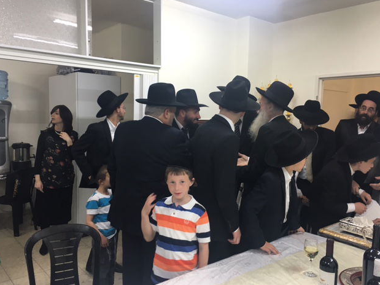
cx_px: 190
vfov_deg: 46.8
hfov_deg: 60.0
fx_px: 329
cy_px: 144
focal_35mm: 30
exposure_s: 1/33
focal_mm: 4.15
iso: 64
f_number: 2.2
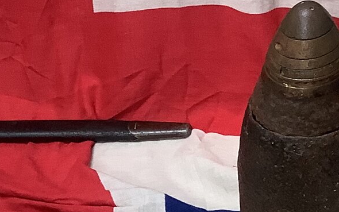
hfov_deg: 17.8
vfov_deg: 11.3
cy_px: 260
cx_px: -13
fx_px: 1053
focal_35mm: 114
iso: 80
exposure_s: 1/50
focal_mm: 3.3
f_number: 2.4
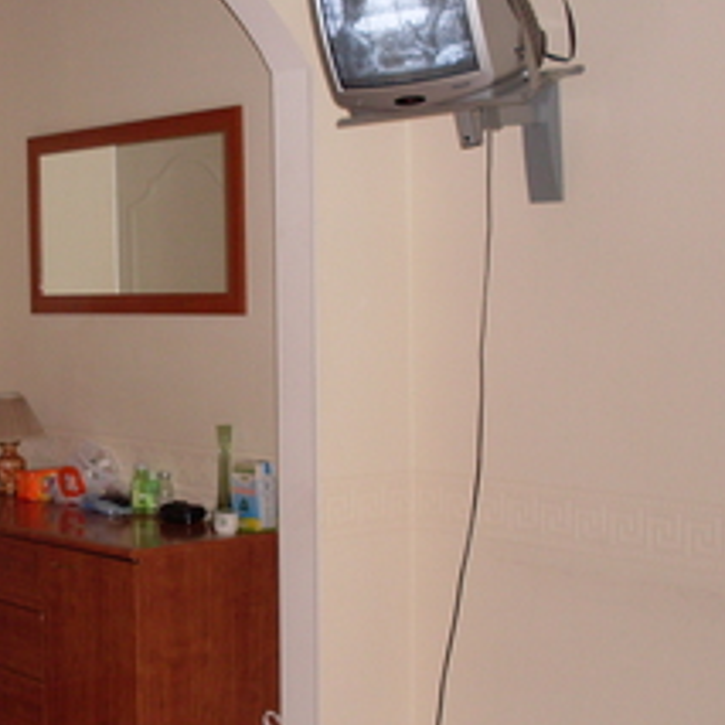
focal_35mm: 71
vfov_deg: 24.3
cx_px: 136
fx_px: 1682
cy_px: 415
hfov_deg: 23.9
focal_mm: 6.3
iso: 100
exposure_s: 1/45
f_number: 2.8
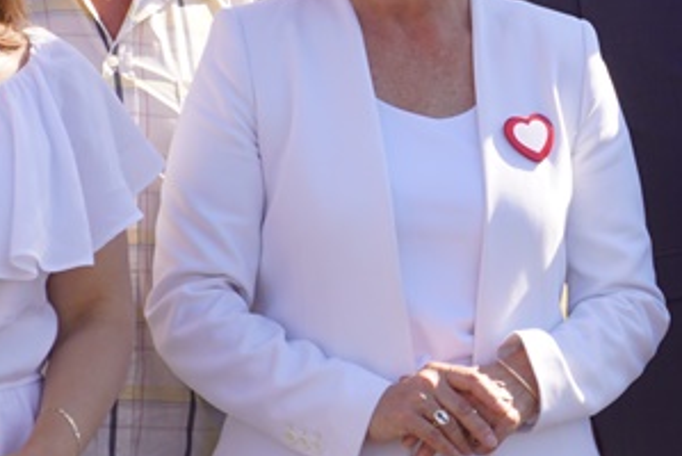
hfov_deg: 5.5
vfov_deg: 3.7
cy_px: 165
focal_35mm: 376
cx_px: 646
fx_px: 7124
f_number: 5.6
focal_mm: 75
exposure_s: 1/200
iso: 100
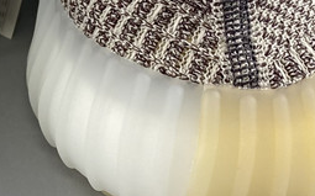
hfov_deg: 18.1
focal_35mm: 108
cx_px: -83
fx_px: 927
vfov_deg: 12.0
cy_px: 9
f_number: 1.8
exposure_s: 1/100
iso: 64
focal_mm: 4.25
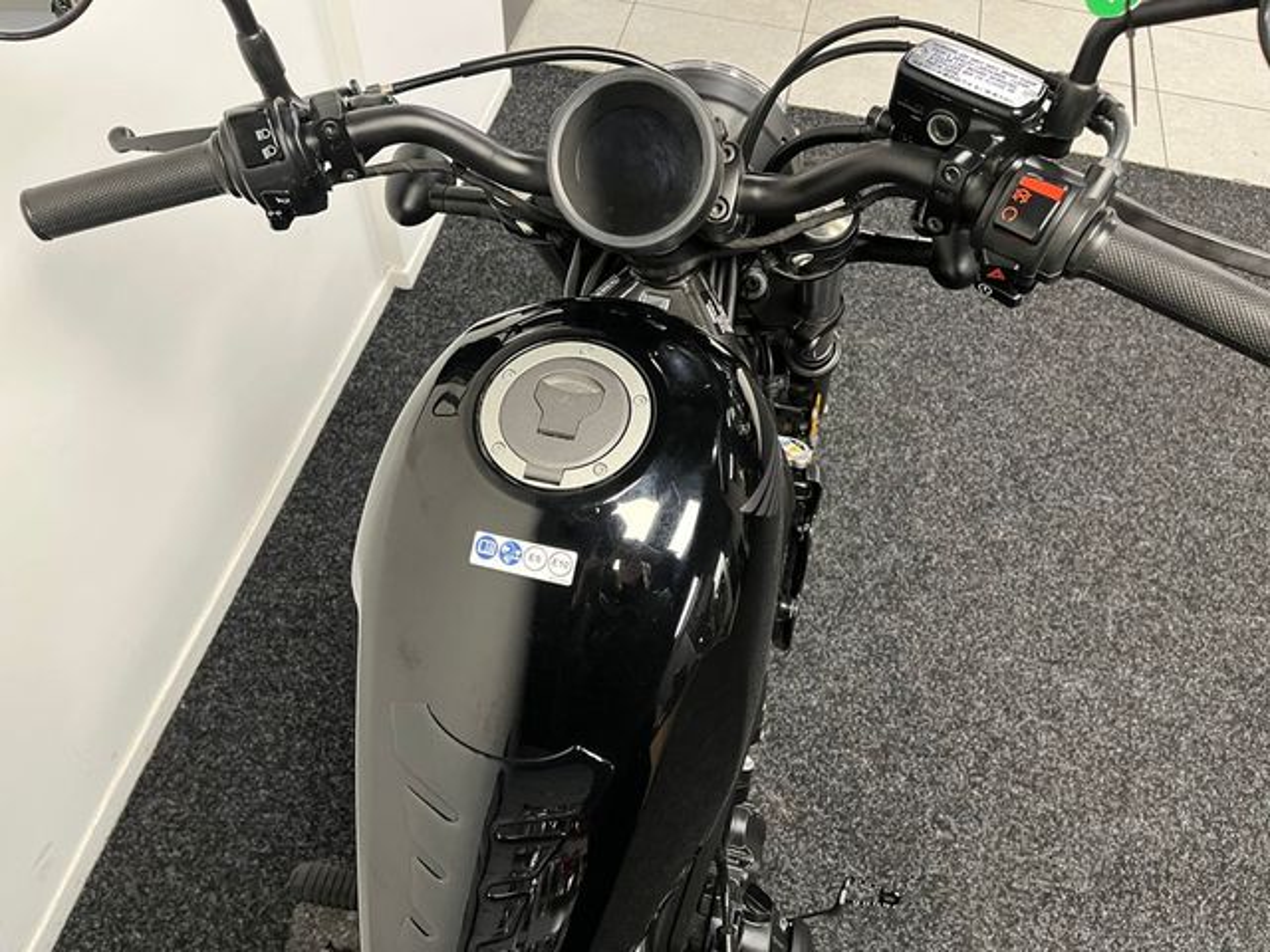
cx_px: 635
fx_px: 954
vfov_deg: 53.1
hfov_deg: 67.3
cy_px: 476
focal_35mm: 26
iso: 320
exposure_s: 1/50
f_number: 1.6
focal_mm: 5.1
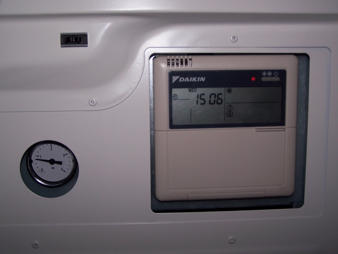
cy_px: 127
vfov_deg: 28.6
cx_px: 169
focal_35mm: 51
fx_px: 498
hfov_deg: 37.5
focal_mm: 8.5
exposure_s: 1/60
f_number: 3.2
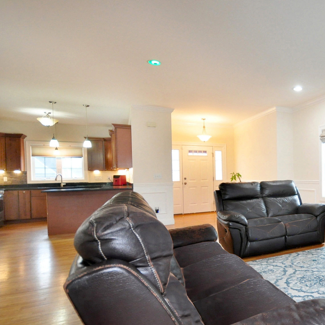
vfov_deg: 64.8
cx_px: 283
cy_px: 181
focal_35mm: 24
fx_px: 255
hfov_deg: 57.3
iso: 1000
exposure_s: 1/50
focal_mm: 10
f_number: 4
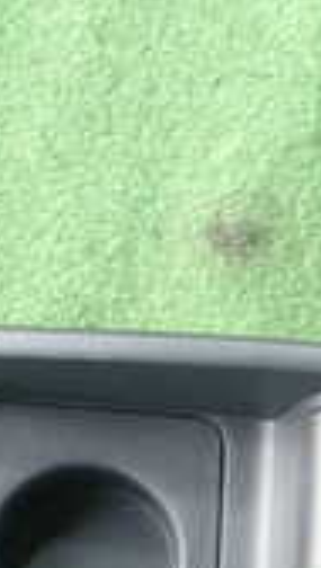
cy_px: 541
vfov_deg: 21.4
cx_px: 503
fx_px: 1462
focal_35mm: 97
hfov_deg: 11.9
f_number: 2
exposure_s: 1/50
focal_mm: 4.5
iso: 200
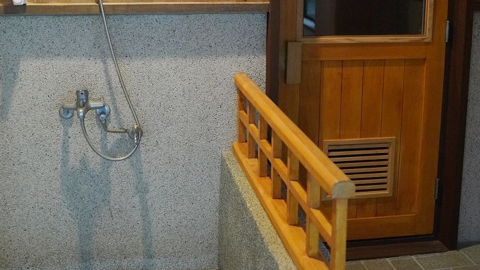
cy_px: 38
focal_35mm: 49
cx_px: 241
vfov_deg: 23.9
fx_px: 624
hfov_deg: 42.1
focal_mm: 28
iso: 6400
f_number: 2.8
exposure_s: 1/160
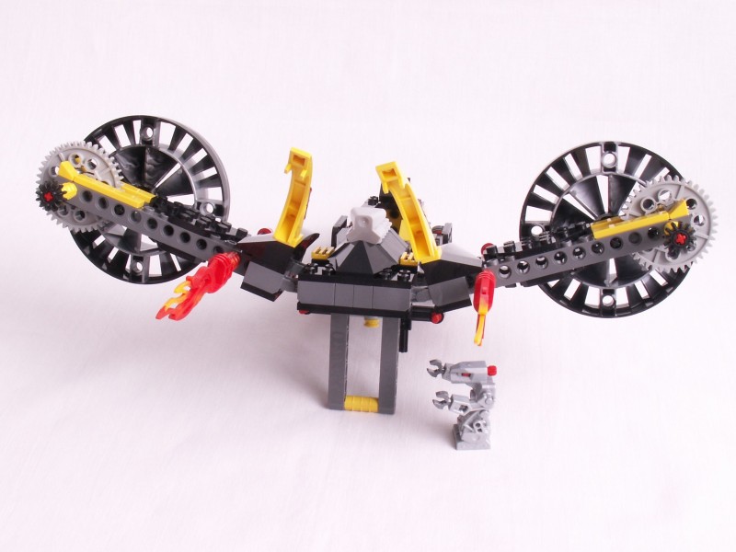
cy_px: 276
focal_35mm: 41
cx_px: 368
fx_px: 872
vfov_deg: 35.1
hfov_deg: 45.8
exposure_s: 1/1.25
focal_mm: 6.84
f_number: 8
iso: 50
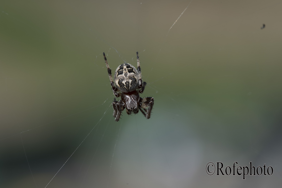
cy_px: 94
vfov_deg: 15.2
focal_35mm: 90
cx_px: 141
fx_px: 705
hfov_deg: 22.6
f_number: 10
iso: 50
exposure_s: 1/80
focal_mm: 90
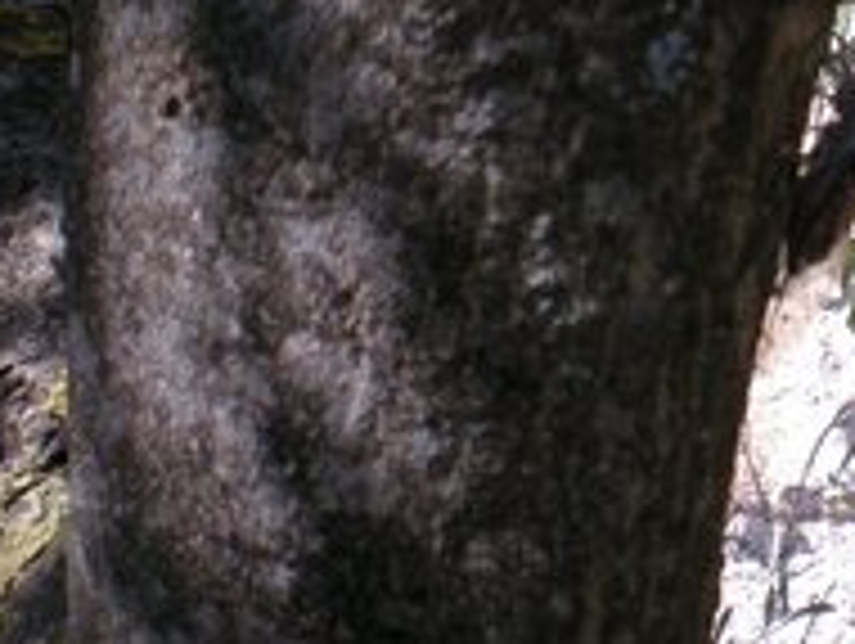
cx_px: 882
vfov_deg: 18.3
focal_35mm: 80
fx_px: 1978
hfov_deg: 23.2
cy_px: 135
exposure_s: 1/267
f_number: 4.6
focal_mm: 6.3
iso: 64
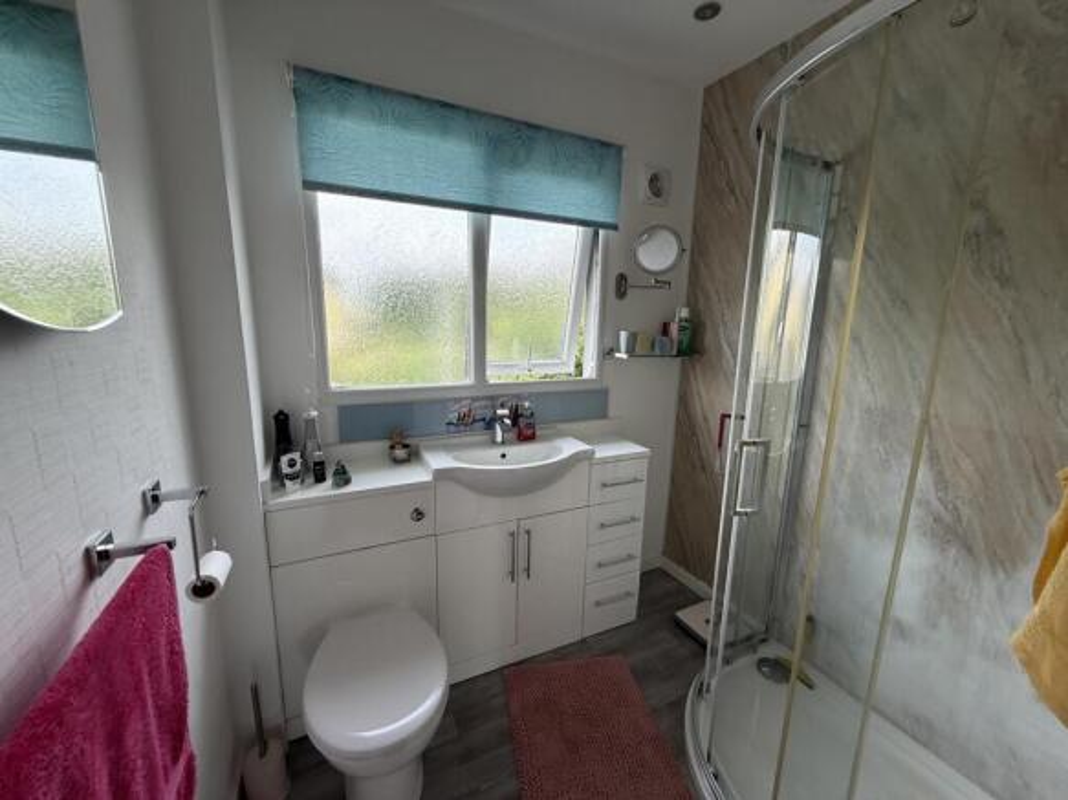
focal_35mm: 14
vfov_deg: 85.7
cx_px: 534
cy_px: 400
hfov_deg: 102.1
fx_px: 432
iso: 64
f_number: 2.2
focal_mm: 2.22
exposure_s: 1/253
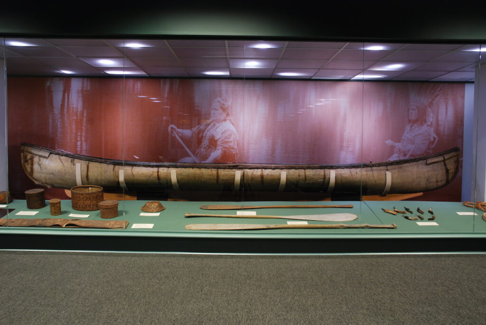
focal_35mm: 33
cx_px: 243
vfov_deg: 40.1
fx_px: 446
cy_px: 162
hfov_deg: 57.2
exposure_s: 1/2.5
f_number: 8
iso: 400
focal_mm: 22
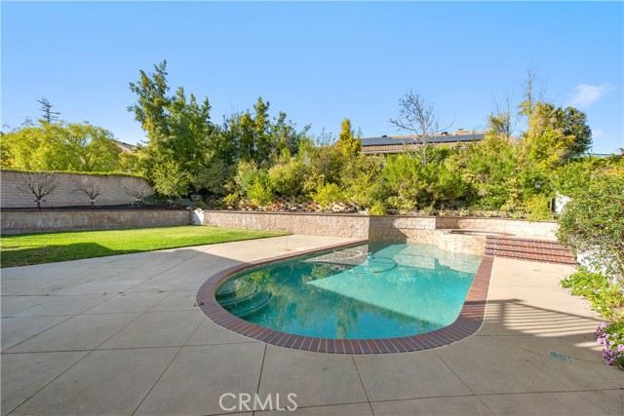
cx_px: 312
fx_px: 243
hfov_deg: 104.2
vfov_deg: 81.2
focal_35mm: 14
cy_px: 208
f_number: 9
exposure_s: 1/320
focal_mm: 14
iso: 200
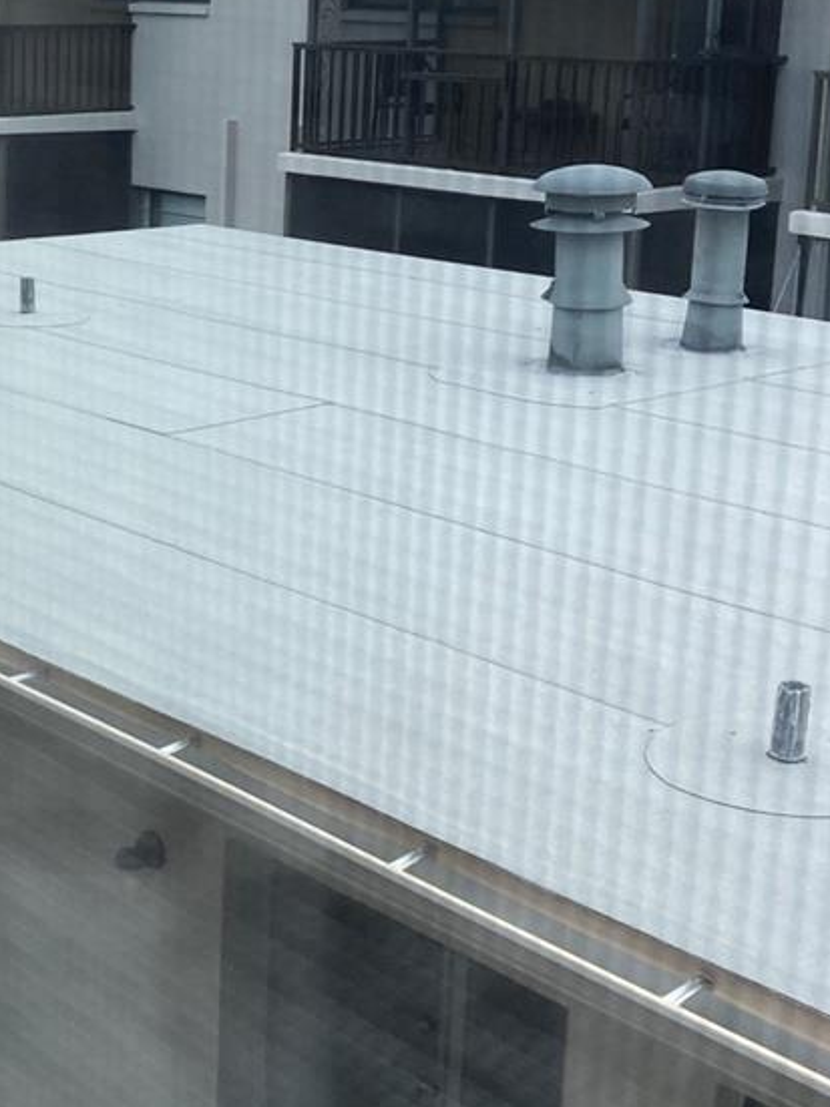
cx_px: 94
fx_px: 1951
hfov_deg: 23.4
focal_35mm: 61
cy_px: 376
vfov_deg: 31.5
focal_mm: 3.99
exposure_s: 1/640
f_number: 1.8
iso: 20
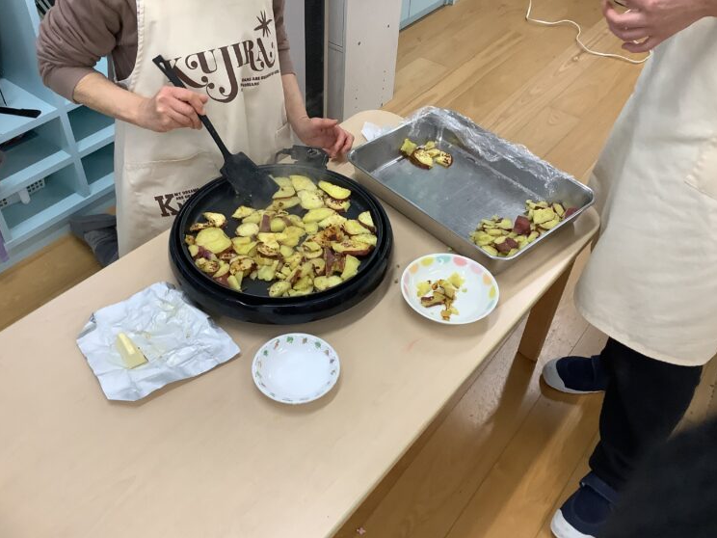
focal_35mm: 32
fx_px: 663
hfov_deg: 56.8
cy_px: 277
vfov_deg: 44.2
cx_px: 352
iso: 125
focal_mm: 3.3
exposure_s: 1/60
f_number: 2.4
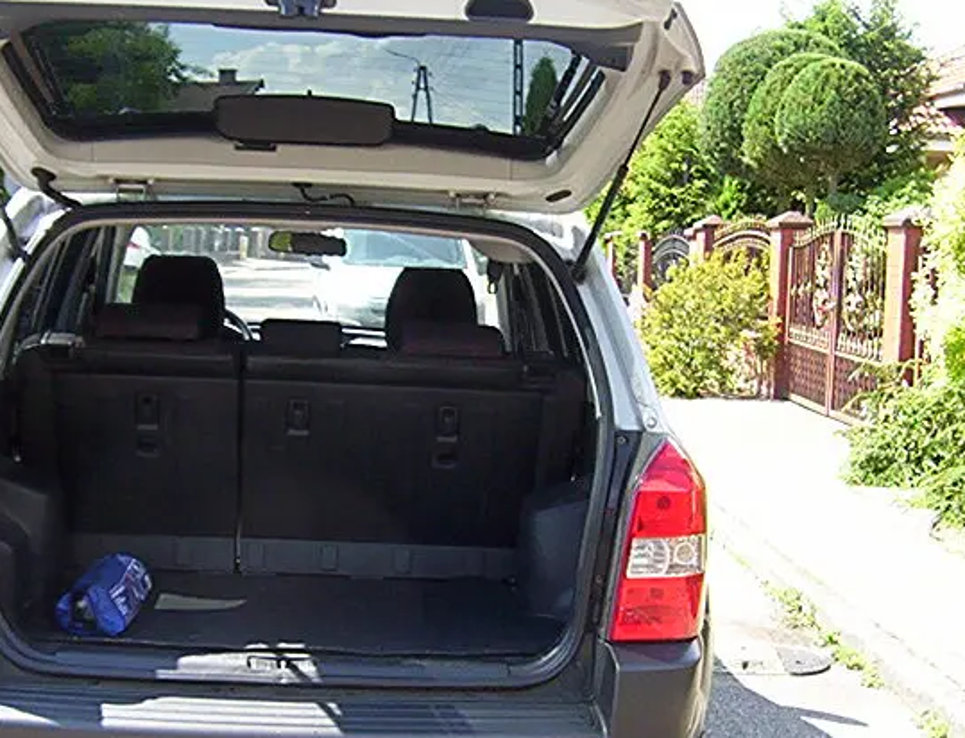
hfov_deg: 32.4
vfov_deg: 25.0
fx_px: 1656
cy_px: 487
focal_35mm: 59
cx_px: 412
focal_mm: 5.26
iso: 100
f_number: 3.84
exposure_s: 1/209
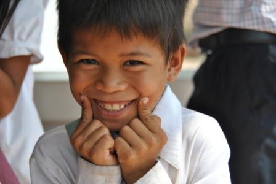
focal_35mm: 128
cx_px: 138
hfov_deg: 16.1
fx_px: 979
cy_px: 92
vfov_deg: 10.8
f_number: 5.6
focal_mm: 85
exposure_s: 1/800
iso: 200
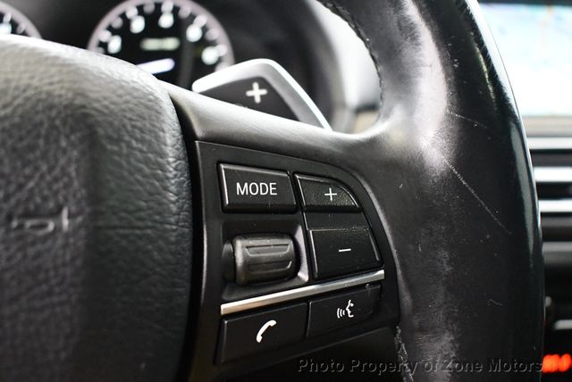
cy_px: 191
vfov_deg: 36.9
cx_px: 286
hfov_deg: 53.1
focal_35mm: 36
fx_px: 573
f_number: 3.5
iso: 6400
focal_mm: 18
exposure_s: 1/60
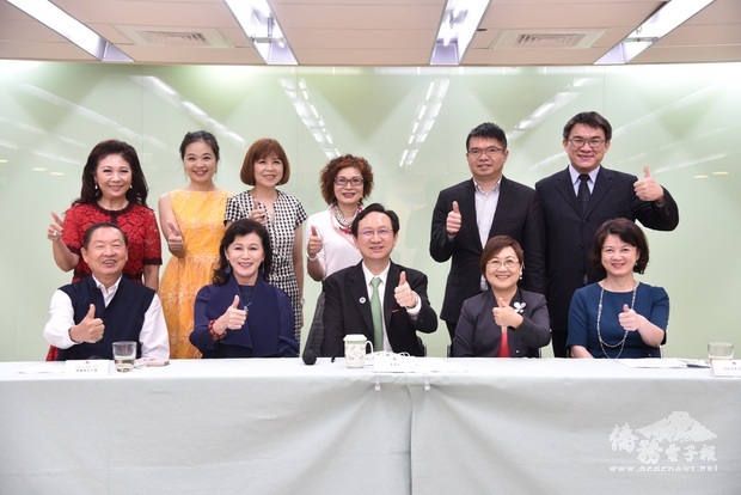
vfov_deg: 27.0
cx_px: 370
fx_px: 1030
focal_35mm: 50
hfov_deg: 39.6
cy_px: 248
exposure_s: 1/100
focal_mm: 50
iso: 1000
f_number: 4
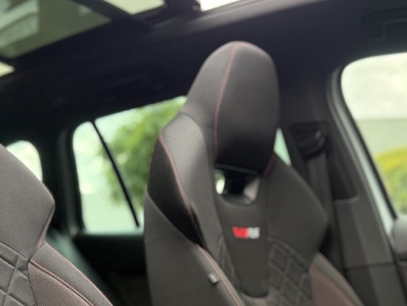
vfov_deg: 23.7
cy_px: 309
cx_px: 194
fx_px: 694
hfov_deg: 32.7
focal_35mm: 59
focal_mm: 6.76
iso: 200
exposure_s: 1/63
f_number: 1.78
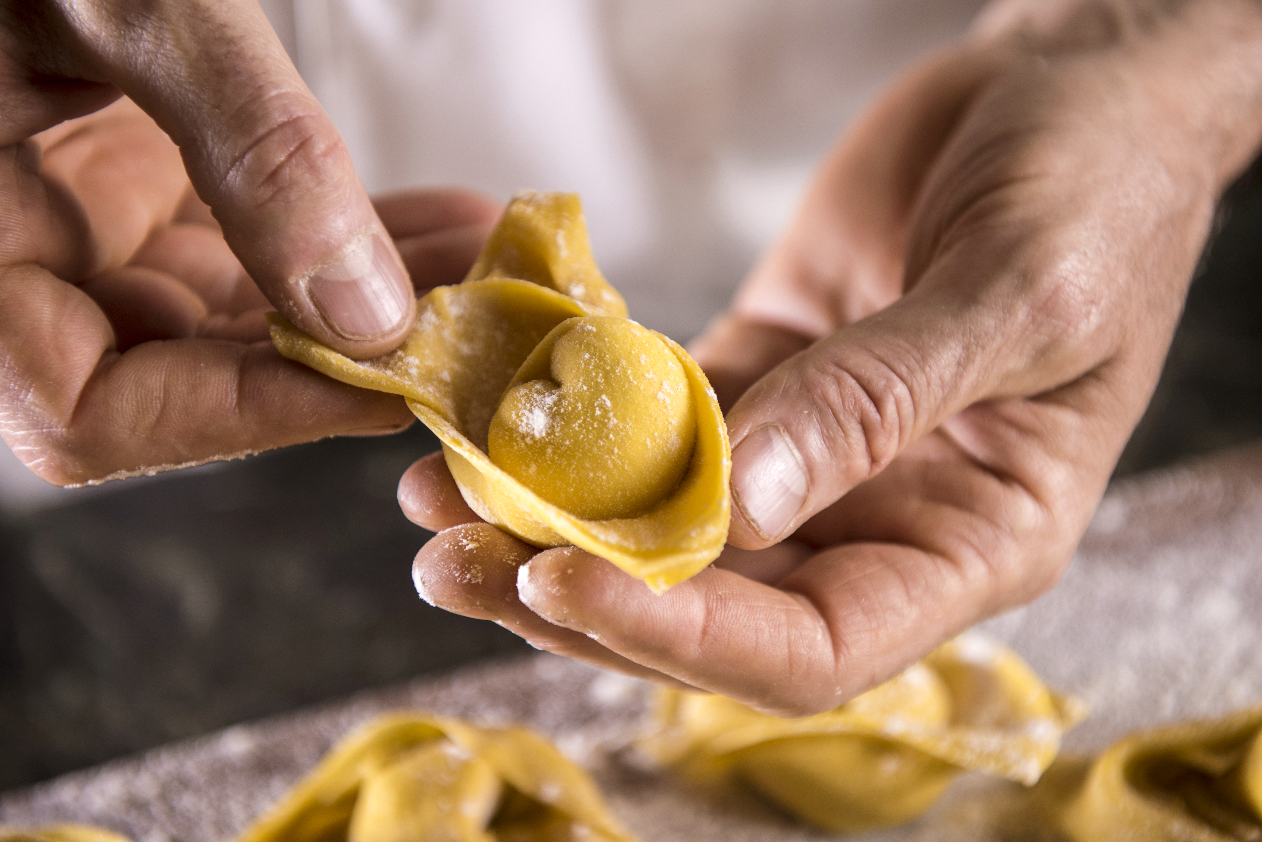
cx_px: 631
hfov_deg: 28.8
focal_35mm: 70
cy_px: 421
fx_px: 2455
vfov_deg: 19.5
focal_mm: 70
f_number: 3.5
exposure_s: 1/125
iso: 200
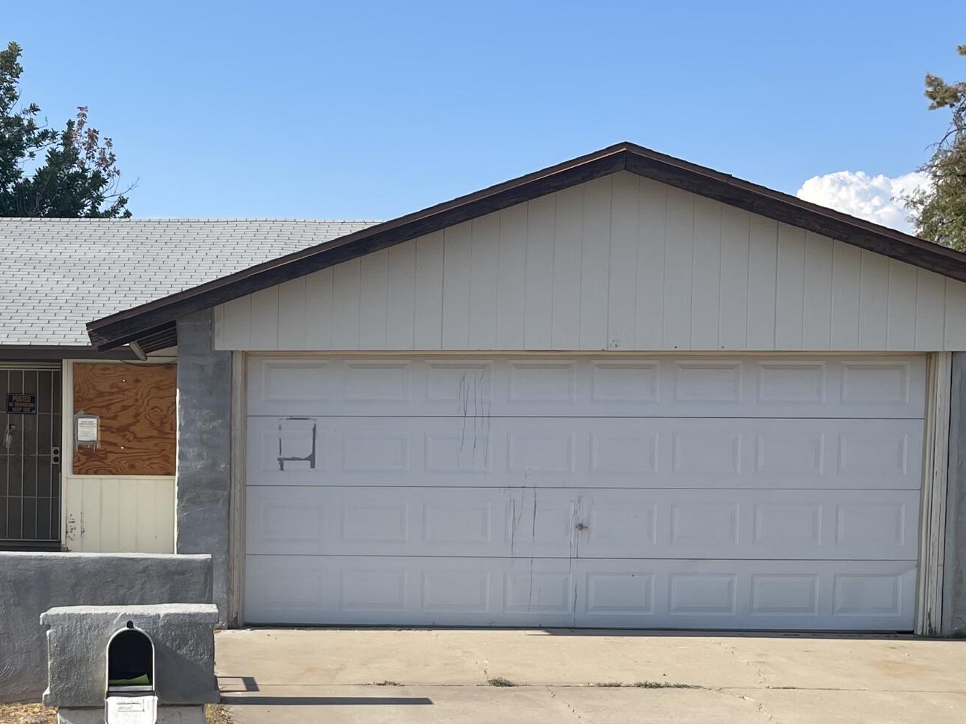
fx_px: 1674
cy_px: 507
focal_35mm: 60
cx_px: 149
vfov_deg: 24.2
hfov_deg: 31.1
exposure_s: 1/3559
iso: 32
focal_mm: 5.1
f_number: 1.6
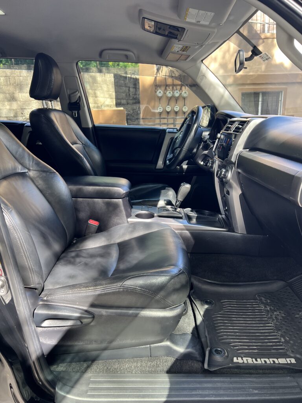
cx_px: 151
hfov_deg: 53.1
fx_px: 302
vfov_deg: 67.3
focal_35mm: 26
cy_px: 202
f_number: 1.5
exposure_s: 1/121
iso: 64
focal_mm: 5.7
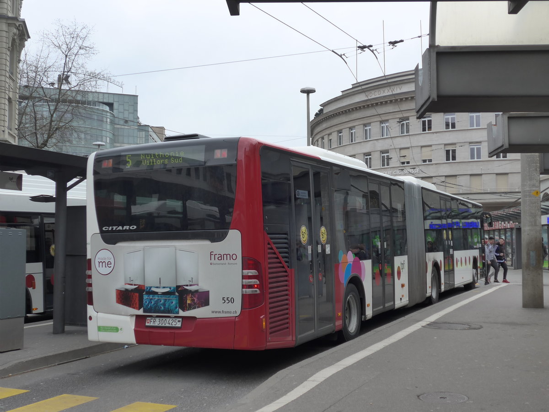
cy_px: 206
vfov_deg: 32.9
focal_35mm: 44
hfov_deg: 42.9
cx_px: 274
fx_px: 698
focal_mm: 9
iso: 160
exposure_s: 1/500
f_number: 2.8
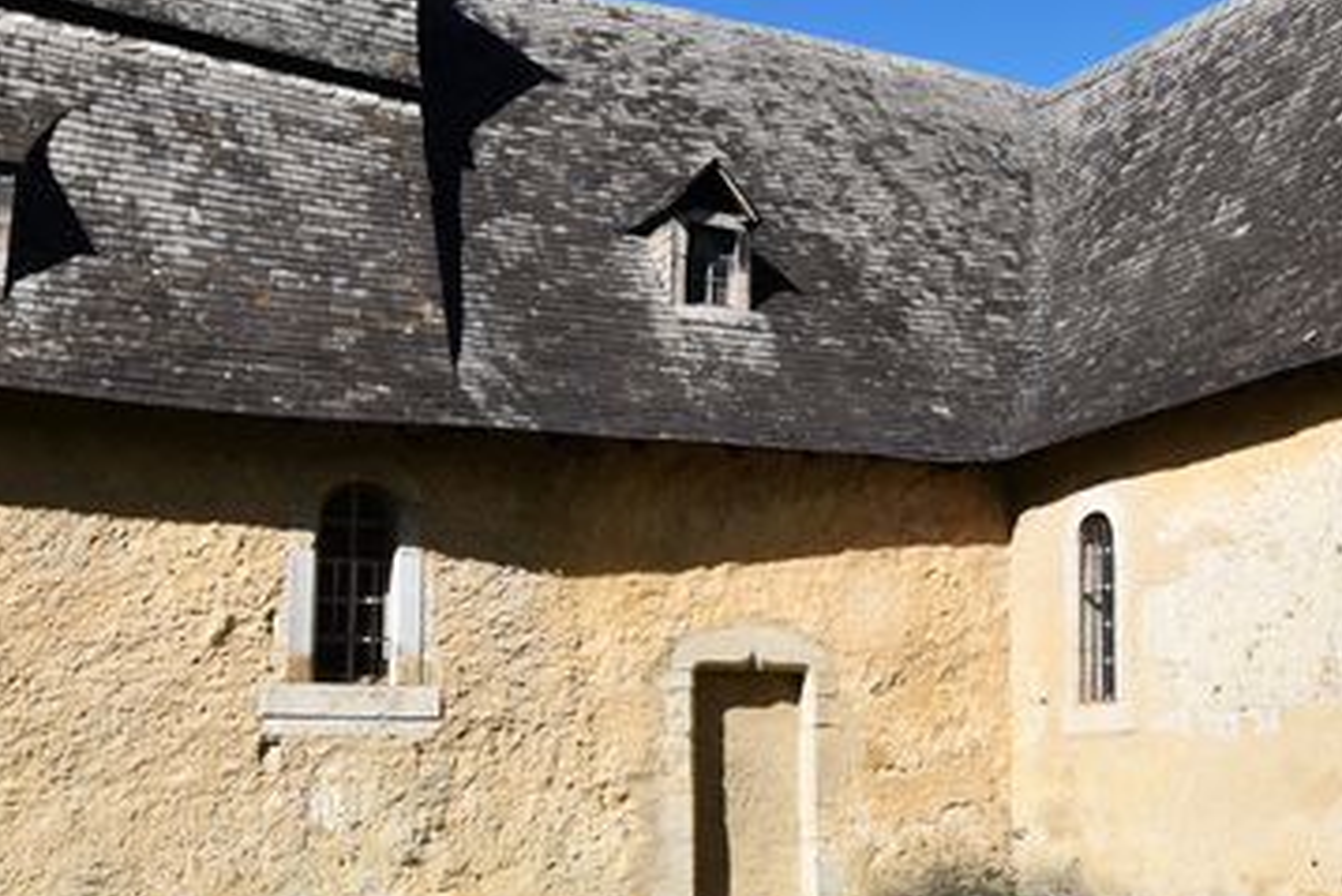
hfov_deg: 44.0
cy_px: 465
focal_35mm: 44
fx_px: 1641
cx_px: 858
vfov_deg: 30.5
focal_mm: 10
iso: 200
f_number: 10
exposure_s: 1/400
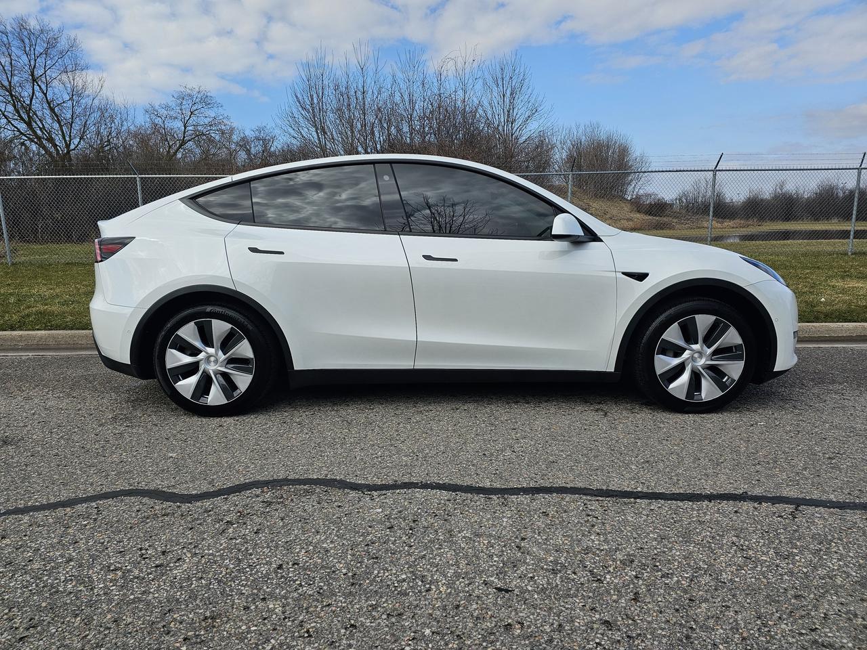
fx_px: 576
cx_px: 434
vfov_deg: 58.9
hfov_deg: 73.9
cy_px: 325
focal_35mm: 23
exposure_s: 1/2000
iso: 32
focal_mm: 6.3
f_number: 1.7
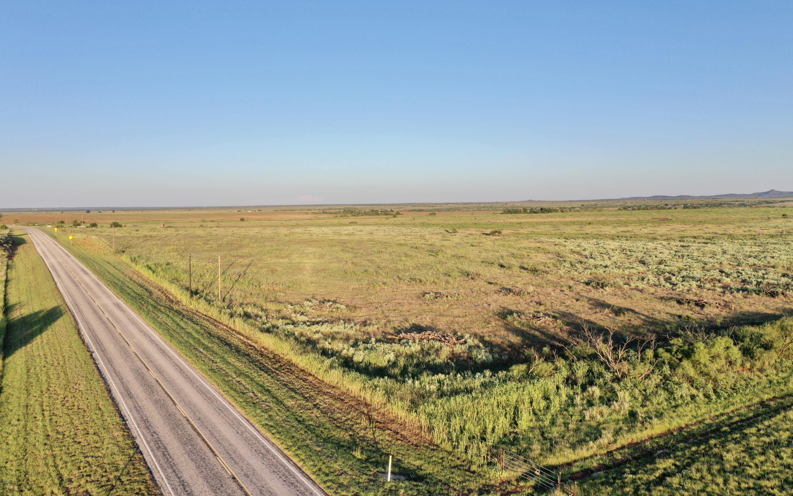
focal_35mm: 29
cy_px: 254
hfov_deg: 64.6
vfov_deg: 43.1
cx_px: 400
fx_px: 627
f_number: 6.3
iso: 100
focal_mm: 10.26
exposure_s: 1/160
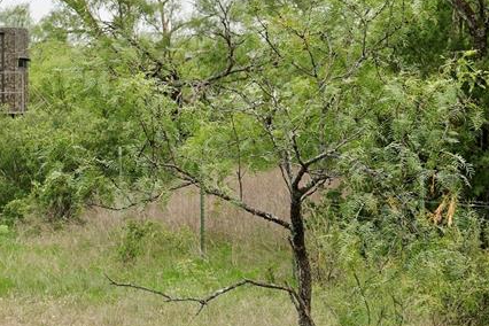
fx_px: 2581
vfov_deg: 7.2
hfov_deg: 10.6
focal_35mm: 190
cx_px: -94
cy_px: 146
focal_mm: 28.91
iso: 100
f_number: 4
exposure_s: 1/500
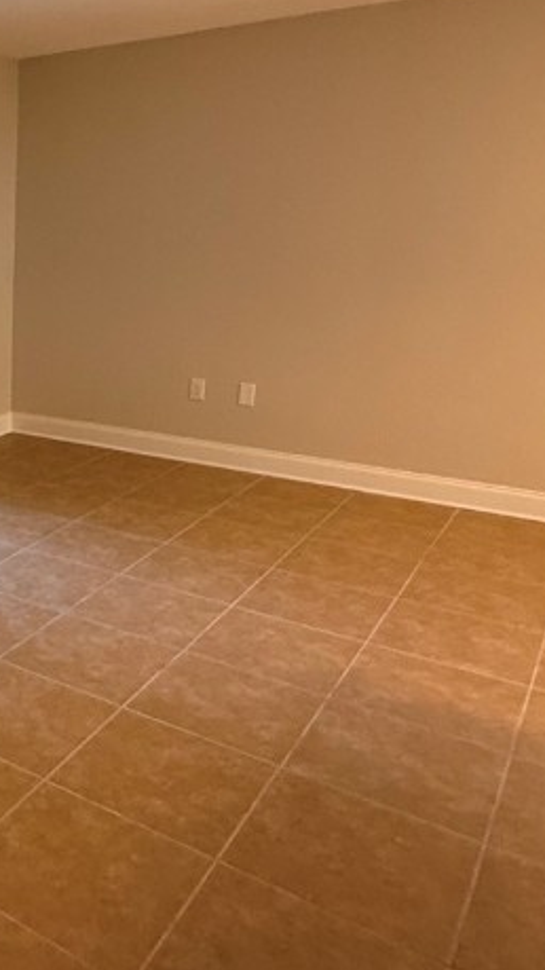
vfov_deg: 58.0
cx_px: -133
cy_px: 446
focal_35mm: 34
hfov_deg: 29.1
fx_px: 874
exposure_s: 1/60
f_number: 2.2
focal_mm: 2.22
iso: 250
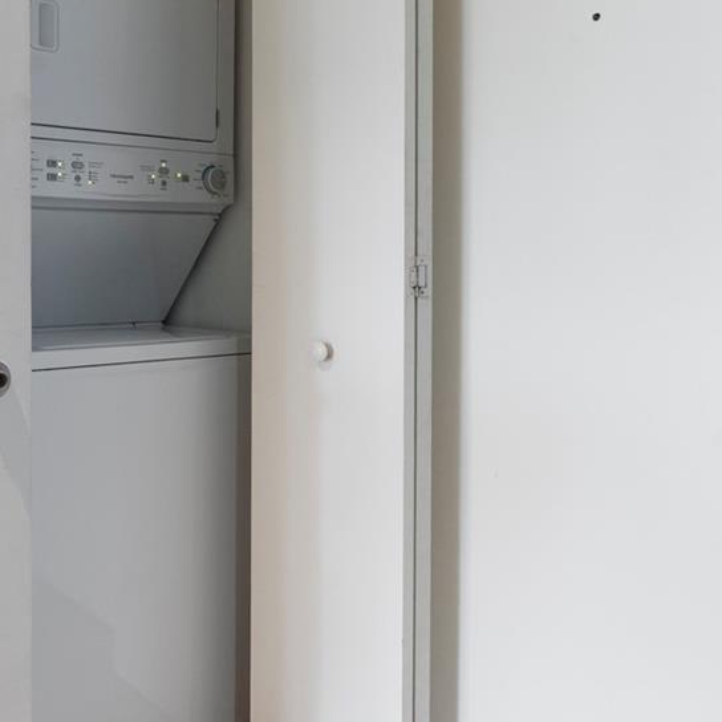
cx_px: 138
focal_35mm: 40
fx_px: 944
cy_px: 251
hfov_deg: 40.1
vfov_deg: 41.4
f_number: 9
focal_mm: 16
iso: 800
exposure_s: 1/4
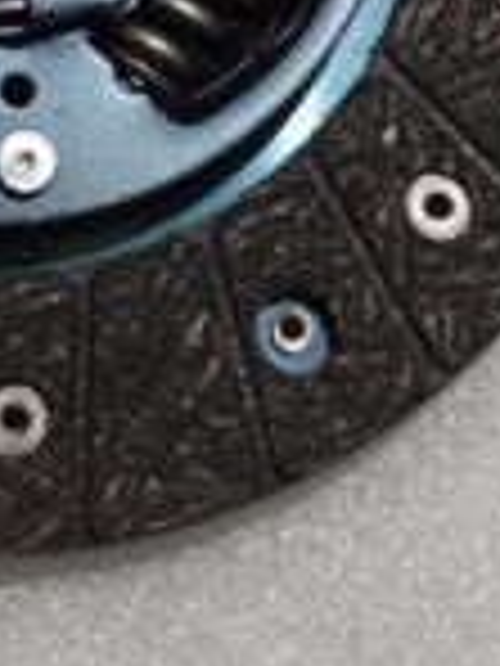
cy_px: -153
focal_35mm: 88
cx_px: -23
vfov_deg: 20.7
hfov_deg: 16.4
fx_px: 1695
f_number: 1.8
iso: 1462
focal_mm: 4.22
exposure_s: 1/20
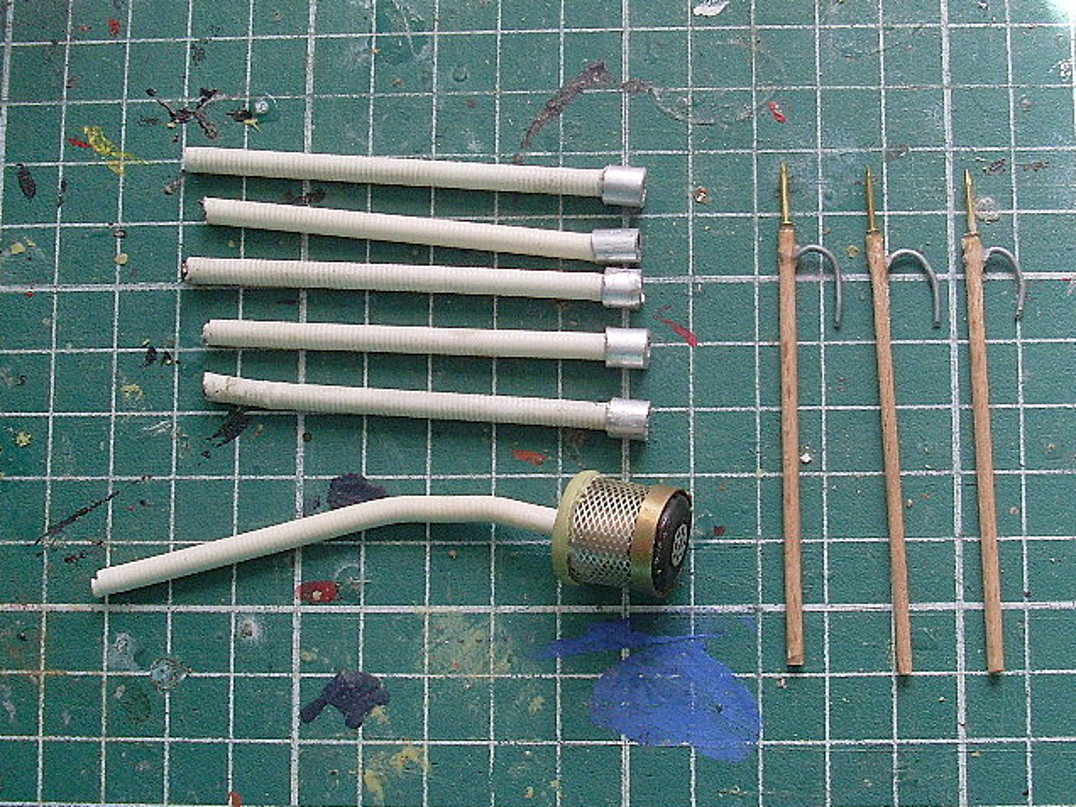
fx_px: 1212
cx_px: 539
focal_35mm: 39
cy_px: 411
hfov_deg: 47.9
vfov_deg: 36.8
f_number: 3
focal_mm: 6.3
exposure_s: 1/90
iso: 100
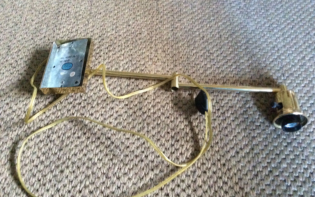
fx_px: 292
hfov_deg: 56.7
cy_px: 92
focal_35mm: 34
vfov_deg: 37.3
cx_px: 157
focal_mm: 3.3
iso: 640
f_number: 2.4
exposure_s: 1/17
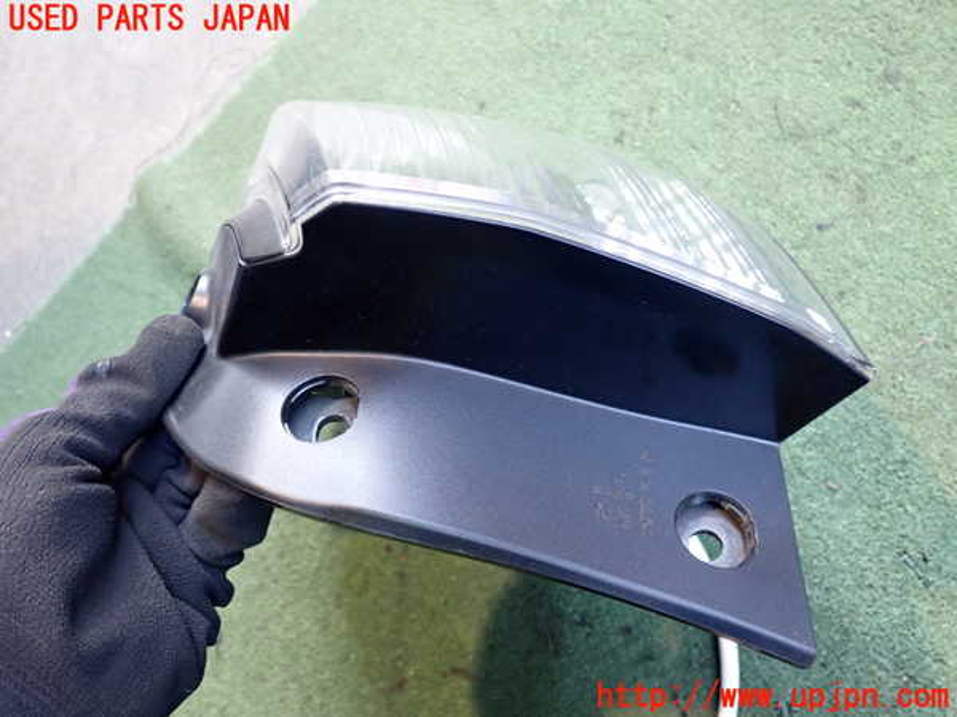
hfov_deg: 60.0
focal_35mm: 30
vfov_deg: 46.8
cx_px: 478
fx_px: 829
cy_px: 358
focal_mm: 5.4
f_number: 2.3
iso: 320
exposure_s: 1/30
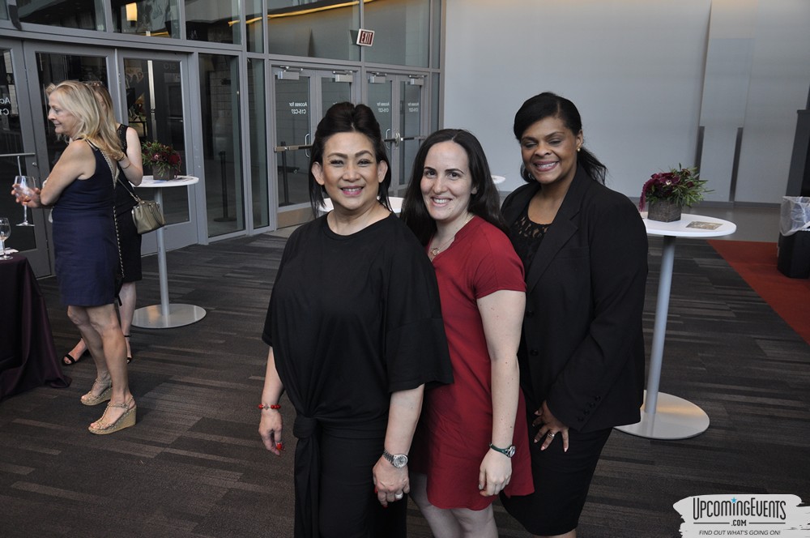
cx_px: 405
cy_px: 269
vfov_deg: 41.6
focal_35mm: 32
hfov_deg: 59.6
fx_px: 708
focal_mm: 21
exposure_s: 1/60
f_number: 5
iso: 400
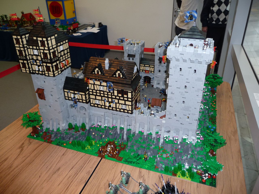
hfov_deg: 63.4
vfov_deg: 49.7
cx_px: 130
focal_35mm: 28
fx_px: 209
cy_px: 97
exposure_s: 1/30
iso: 100
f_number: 3.3
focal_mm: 4.7
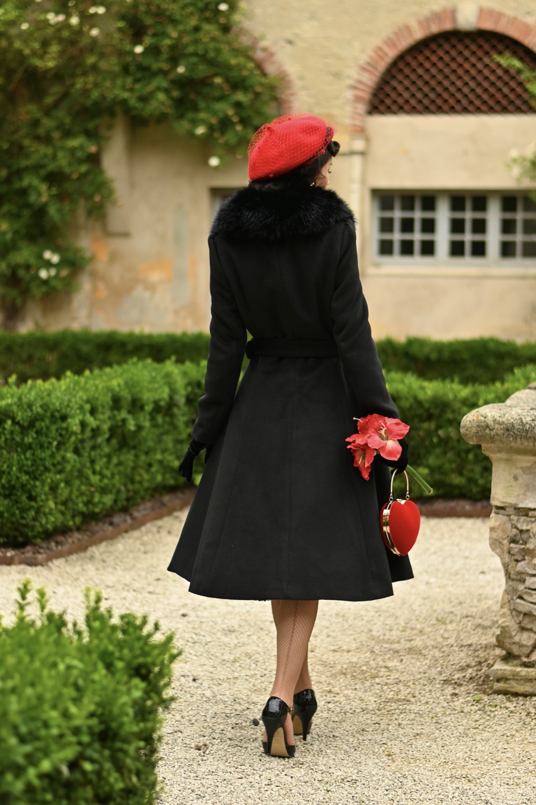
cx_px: 268
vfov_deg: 27.0
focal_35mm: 75
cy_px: 402
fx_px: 1675
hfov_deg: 18.2
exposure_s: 1/1250
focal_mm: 50
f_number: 2.2
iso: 250
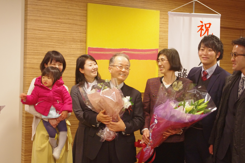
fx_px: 442
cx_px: 123
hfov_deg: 31.0
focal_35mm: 65
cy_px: 81
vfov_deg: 20.9
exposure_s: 1/20
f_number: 4.5
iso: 2000
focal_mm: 42.5
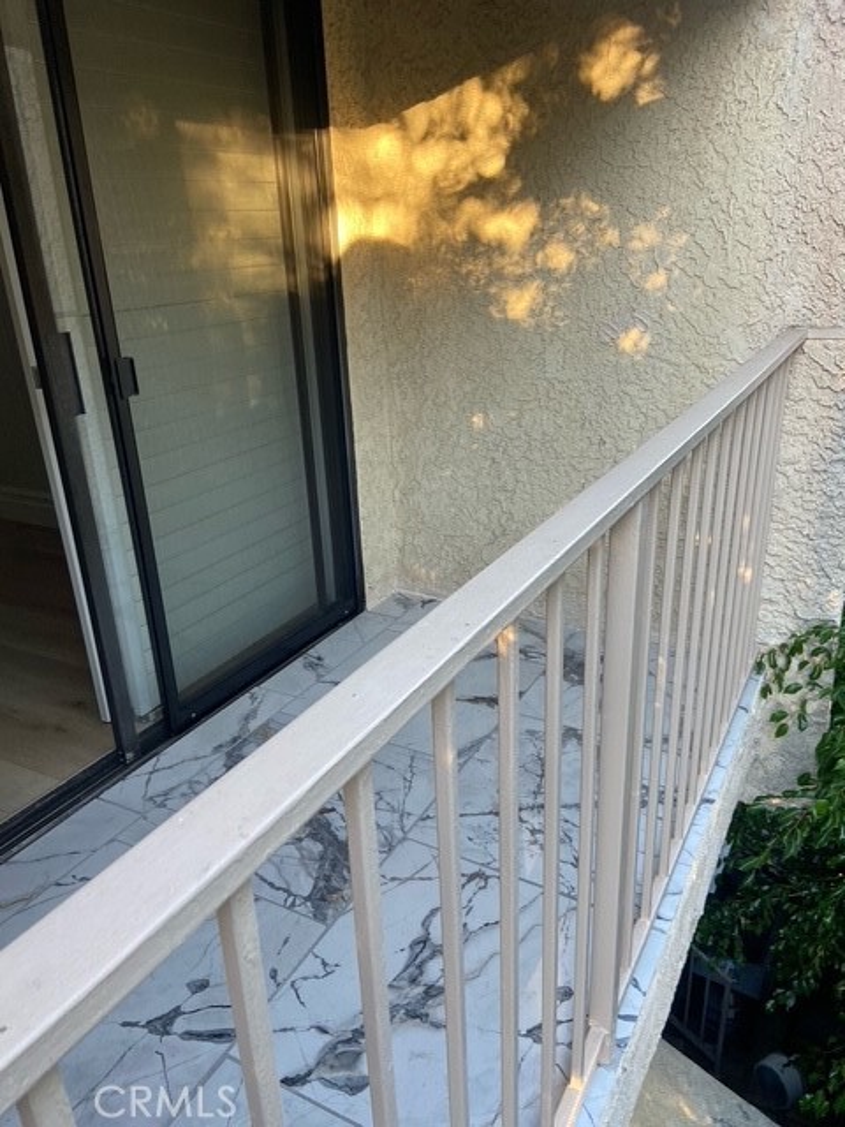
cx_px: 422
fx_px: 846
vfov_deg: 67.3
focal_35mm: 26
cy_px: 564
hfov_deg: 53.1
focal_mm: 4.25
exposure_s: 1/121
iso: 80
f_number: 1.8
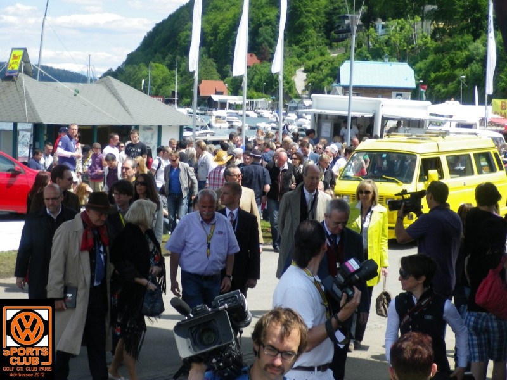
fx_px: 1304
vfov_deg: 16.6
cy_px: 190
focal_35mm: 89
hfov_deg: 22.0
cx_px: 254
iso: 80
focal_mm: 16
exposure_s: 1/400
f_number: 4.4
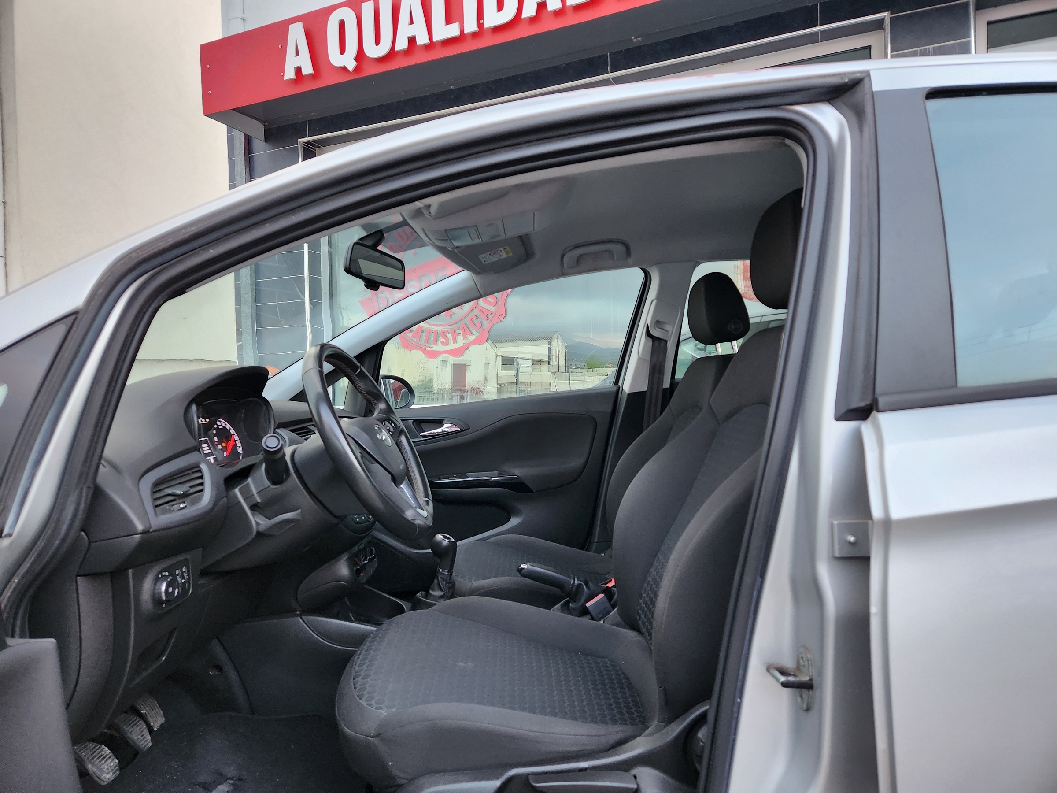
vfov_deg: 58.9
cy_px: 396
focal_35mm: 23
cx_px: 528
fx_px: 702
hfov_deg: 73.9
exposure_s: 1/100
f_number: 1.8
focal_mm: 5.4
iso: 320
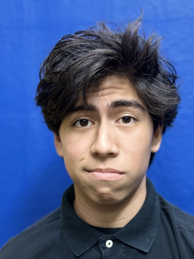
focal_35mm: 54
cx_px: 108
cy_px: 146
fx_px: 404
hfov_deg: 27.0
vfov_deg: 35.5
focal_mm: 6.86
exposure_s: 1/40
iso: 320
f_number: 1.78
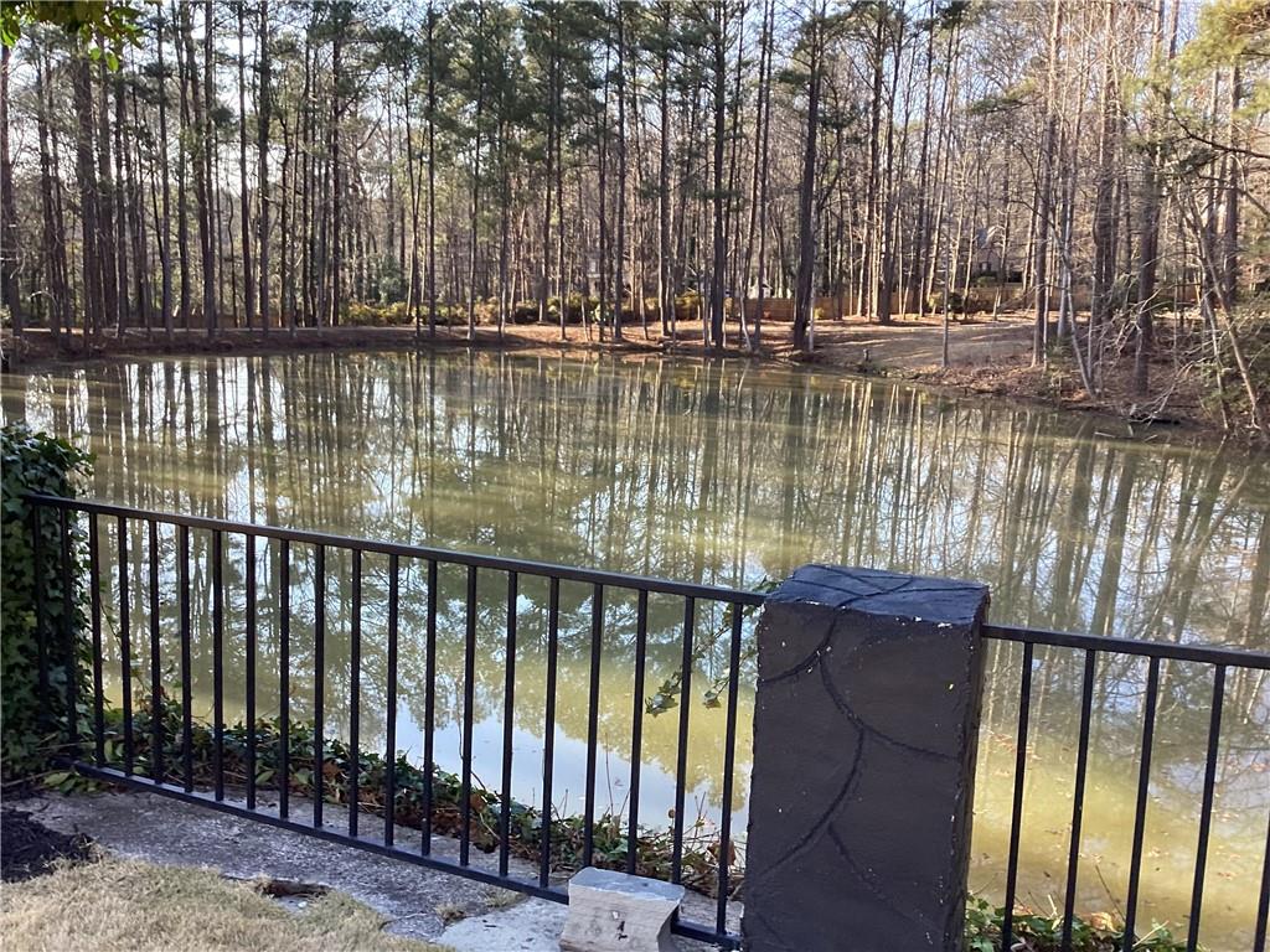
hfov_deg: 58.4
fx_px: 1137
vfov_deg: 45.4
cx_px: 635
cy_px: 476
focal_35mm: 31
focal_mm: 3.3
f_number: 2.4
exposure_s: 1/120
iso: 32
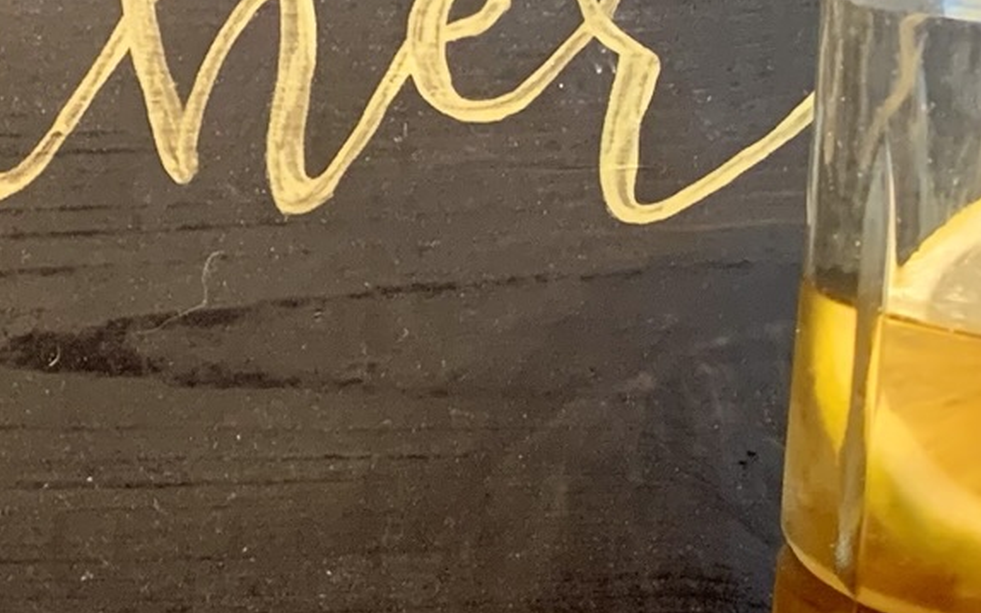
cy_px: 461
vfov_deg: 13.6
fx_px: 2567
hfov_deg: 20.9
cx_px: -3
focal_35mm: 96
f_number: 1.8
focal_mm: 4.25
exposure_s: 1/40
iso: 400
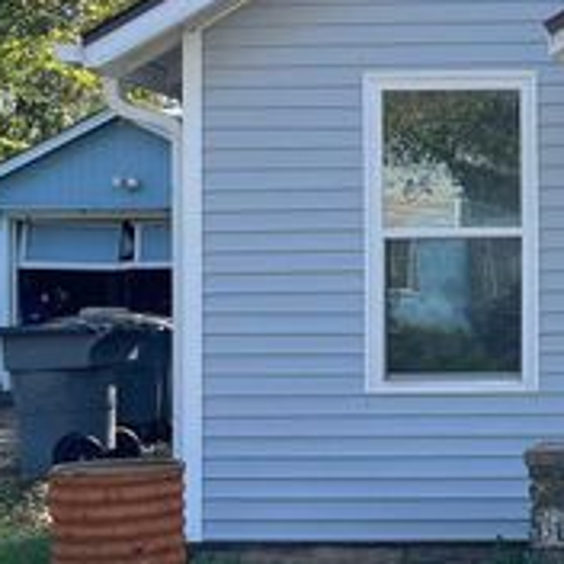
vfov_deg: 19.9
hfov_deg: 18.4
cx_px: 759
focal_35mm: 87
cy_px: 274
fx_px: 1604
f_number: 1.6
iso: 50
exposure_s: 1/1266
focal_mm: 5.1
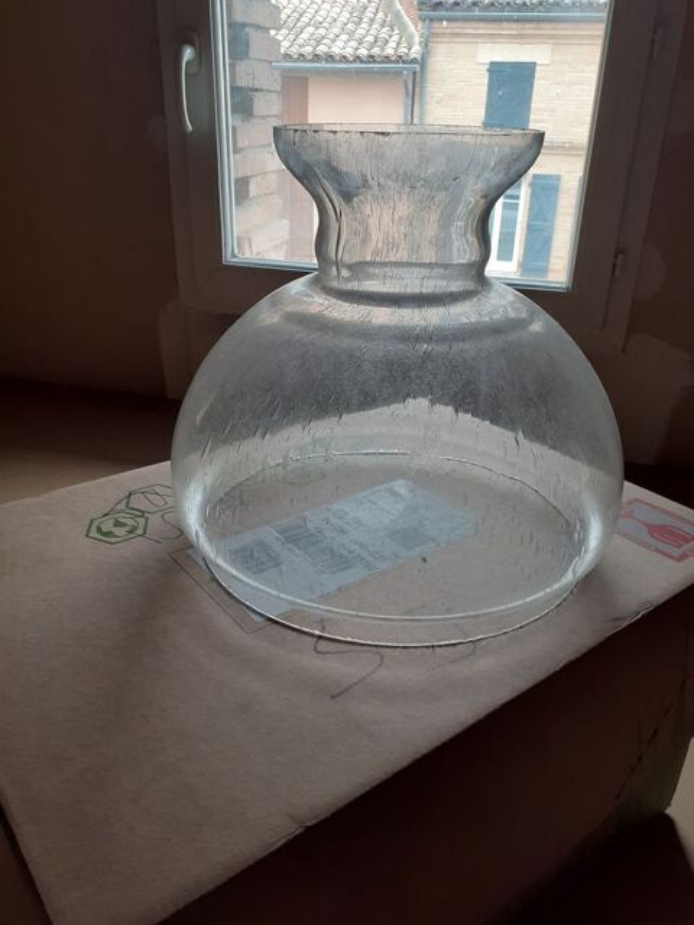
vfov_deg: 65.3
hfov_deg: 51.4
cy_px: 462
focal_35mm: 27
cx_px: 347
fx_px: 722
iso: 40
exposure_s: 1/50
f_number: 1.9
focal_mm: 3.6
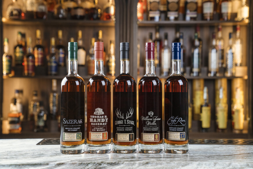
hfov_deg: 36.9
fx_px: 379
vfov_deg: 25.1
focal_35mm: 54
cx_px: 126
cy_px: 84
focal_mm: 54
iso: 640
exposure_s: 1/100
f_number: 4
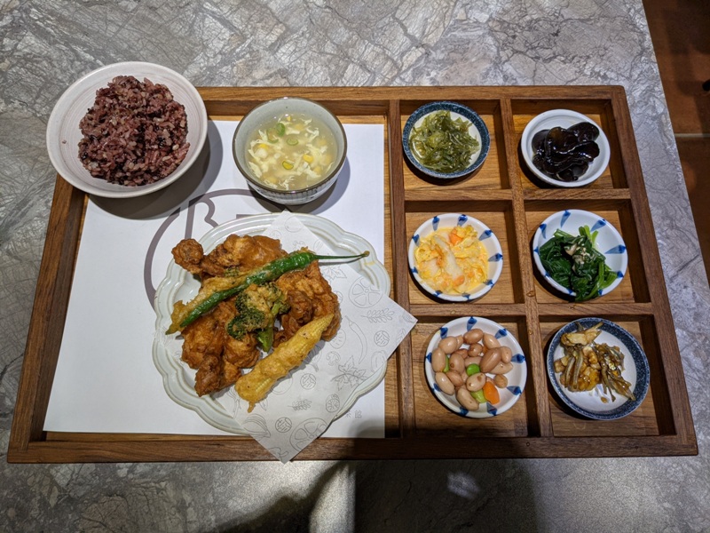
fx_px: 554
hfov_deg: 65.3
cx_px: 355
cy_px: 266
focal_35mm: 27
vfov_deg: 51.4
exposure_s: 1/120
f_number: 1.73
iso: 97
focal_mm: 4.38
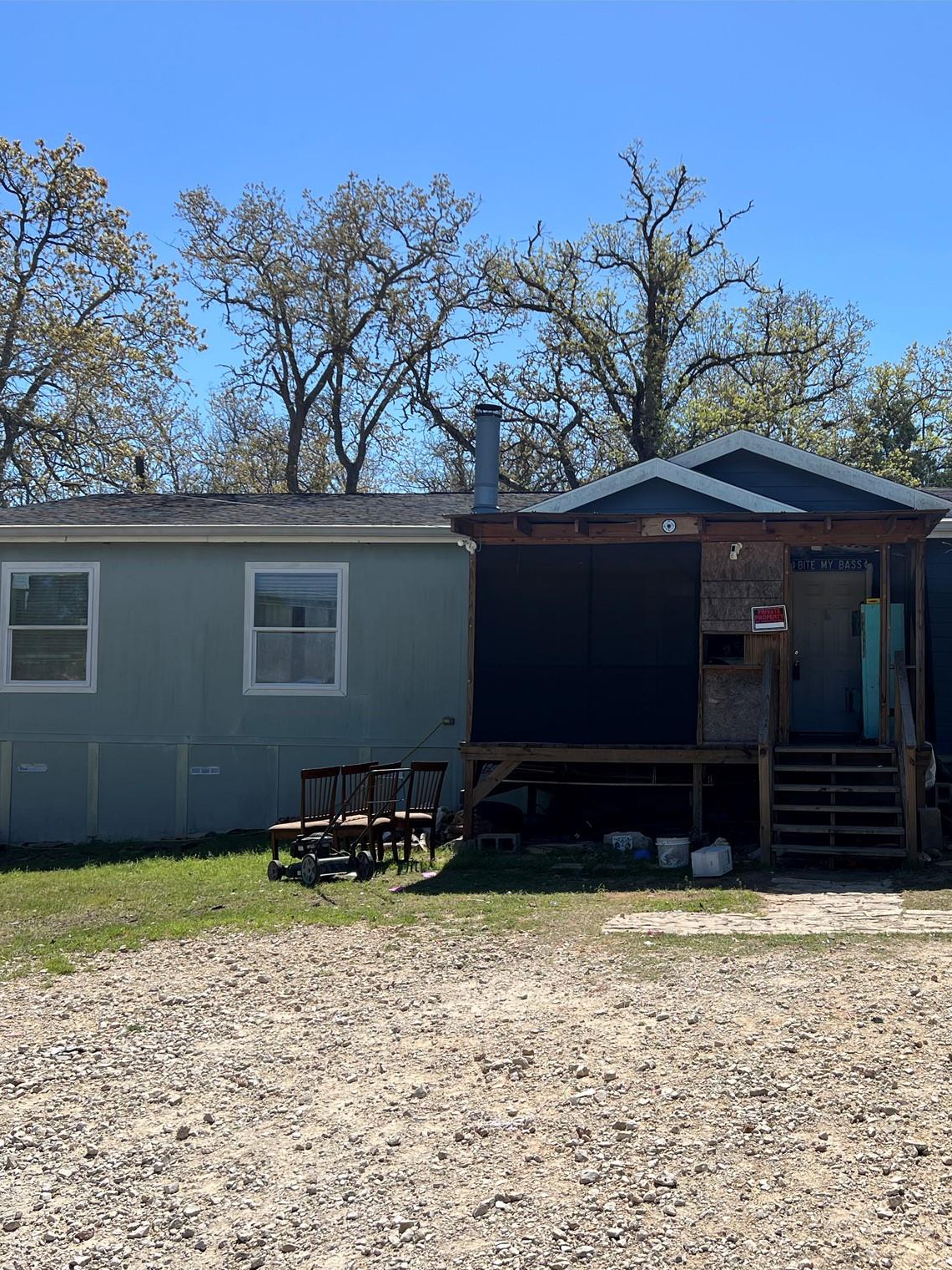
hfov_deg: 40.2
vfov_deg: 52.6
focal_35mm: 35
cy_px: 640
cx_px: 629
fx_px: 1283
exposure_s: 1/4115
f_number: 1.5
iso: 50
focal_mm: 5.7
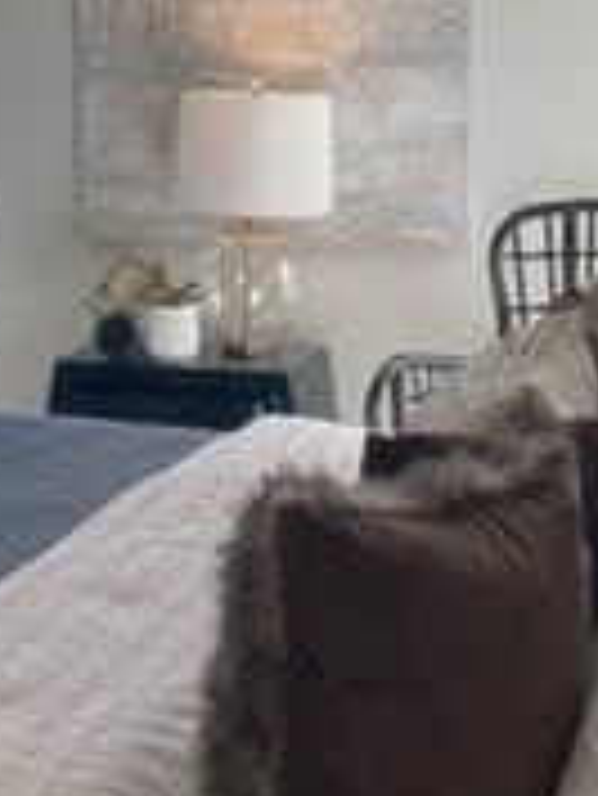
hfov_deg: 15.6
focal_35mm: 94
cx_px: 108
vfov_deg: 20.8
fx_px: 2163
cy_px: 319
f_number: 1.6
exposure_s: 1/244
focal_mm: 5.1
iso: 32
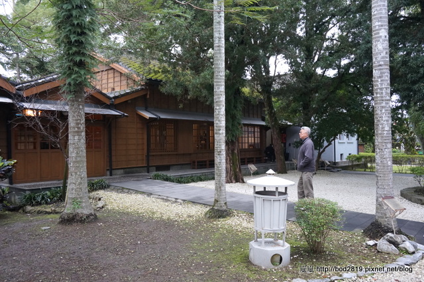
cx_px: 212
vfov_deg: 43.5
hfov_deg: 62.0
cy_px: 141
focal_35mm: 30
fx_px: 353
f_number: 4
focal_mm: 20
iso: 800
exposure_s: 1/160
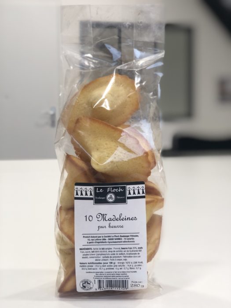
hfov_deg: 25.7
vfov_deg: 33.8
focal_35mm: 57
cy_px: 154
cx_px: 116
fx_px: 507
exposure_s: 1/33
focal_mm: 6.6
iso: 25
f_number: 2.8
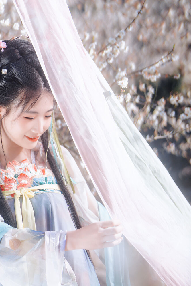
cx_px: 83
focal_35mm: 90
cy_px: 159
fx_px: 716
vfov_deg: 22.6
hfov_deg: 15.2
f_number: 1.4
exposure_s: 1/8000
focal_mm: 50
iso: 100
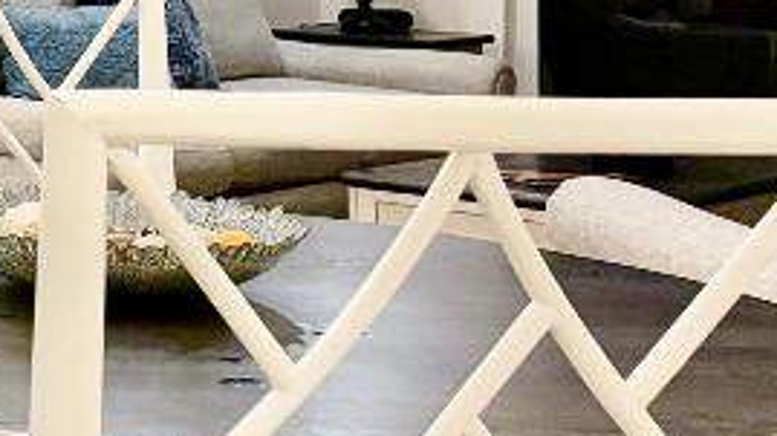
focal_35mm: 108
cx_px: -690
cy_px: -191
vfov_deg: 10.8
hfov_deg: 16.2
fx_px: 2224
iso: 160
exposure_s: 1/120
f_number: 1.6
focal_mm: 5.96
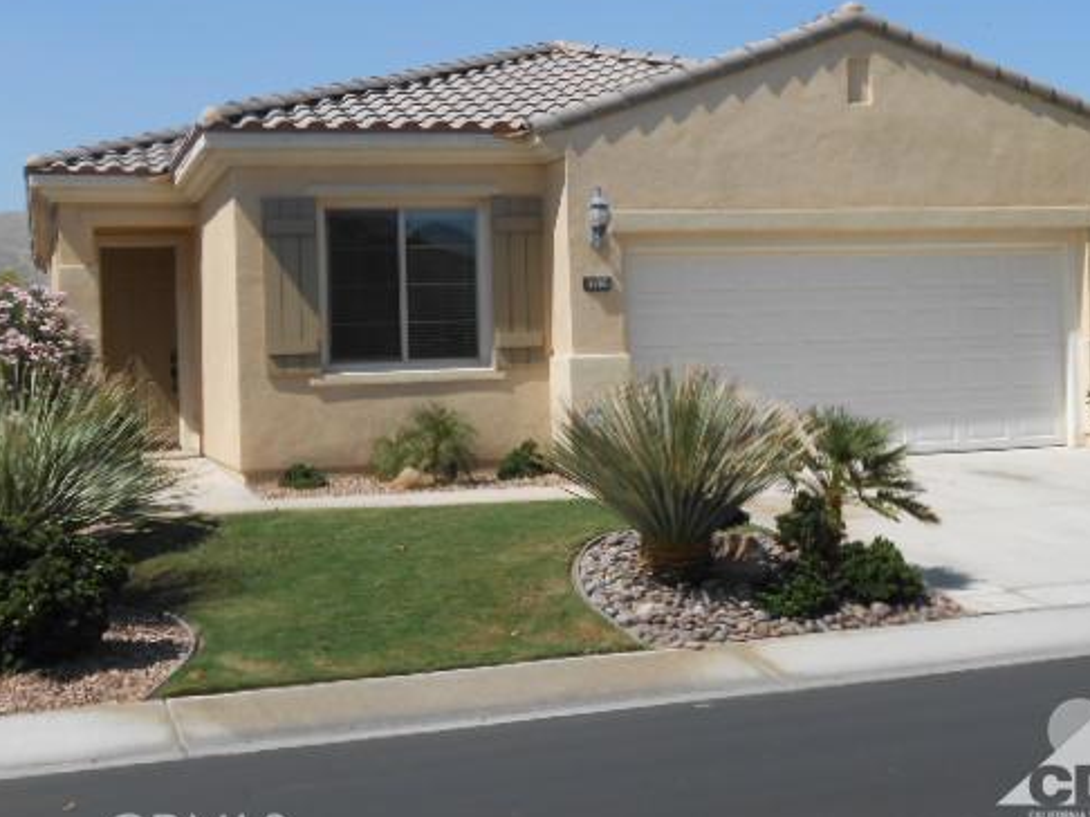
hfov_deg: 33.2
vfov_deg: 25.2
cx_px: 565
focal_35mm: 58
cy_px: 328
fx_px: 1825
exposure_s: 1/800
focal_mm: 7.8
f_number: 4.5
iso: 80
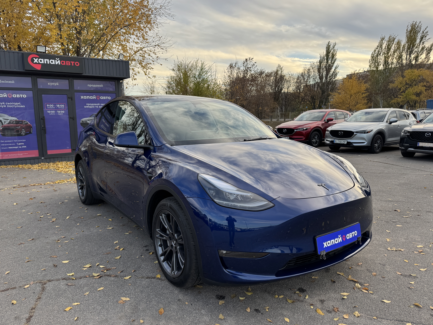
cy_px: 164
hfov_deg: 69.4
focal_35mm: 25
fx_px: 313
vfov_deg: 54.9
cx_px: 208
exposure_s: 1/756
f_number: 1.78
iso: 80
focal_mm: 6.76
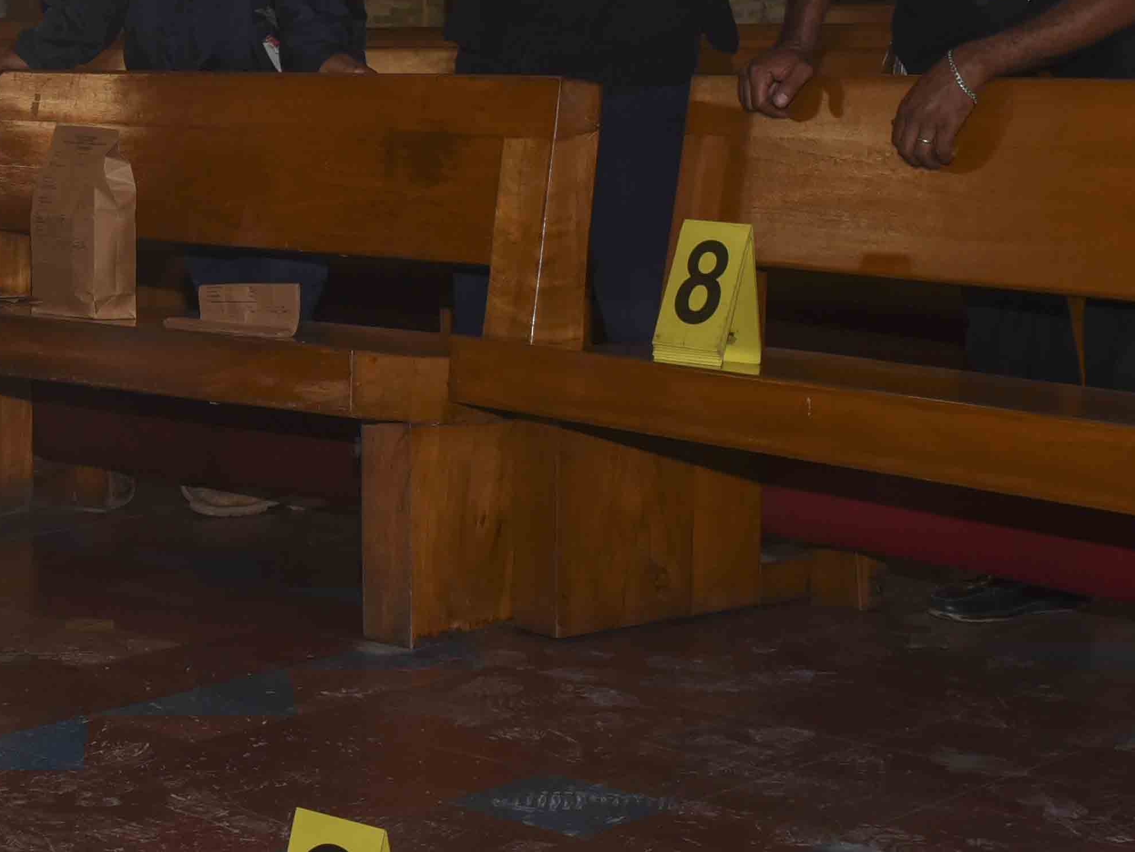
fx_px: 2951
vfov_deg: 16.4
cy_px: 346
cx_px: -117
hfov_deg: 20.7
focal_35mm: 90
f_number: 8
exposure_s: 1/125
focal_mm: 31
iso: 1250
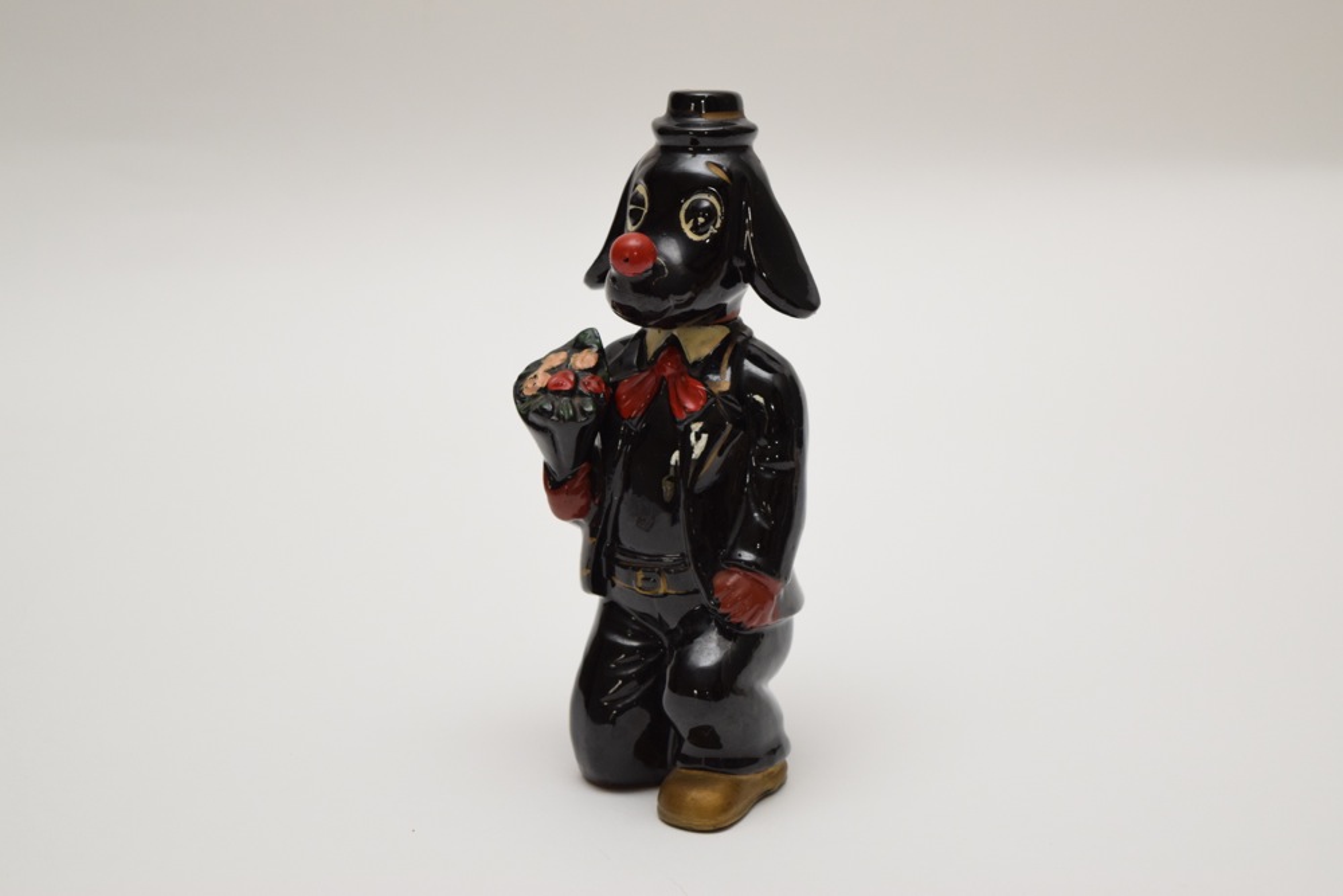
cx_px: 672
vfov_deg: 16.6
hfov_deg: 24.6
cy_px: 448
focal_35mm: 82
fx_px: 3078
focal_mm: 55
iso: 1100
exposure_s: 1/60
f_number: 5.6
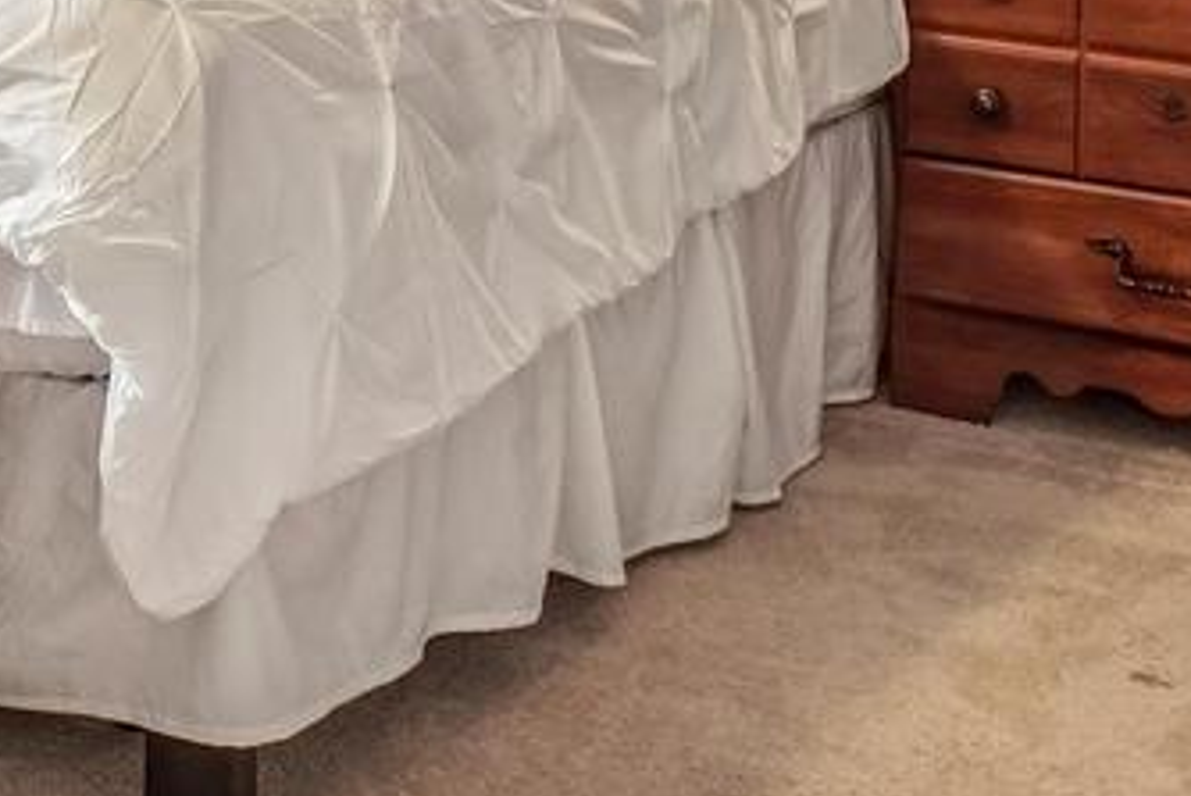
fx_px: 2355
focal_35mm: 71
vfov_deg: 16.9
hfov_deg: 24.2
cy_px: -485
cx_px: -428
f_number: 8
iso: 500
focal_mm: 11
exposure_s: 1/13
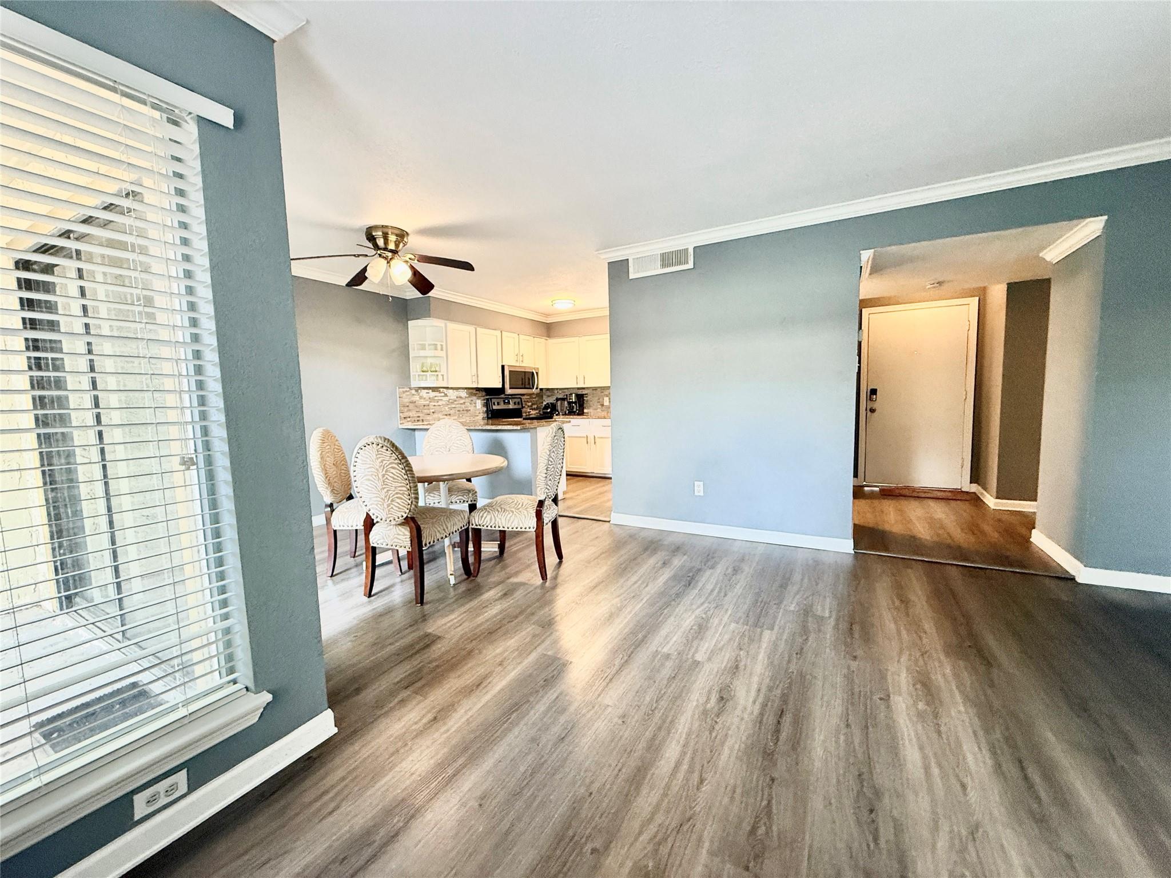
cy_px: 439
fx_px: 474
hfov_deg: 102.1
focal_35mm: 14
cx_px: 586
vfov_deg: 85.7
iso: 320
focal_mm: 2.22
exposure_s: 1/60
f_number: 2.2
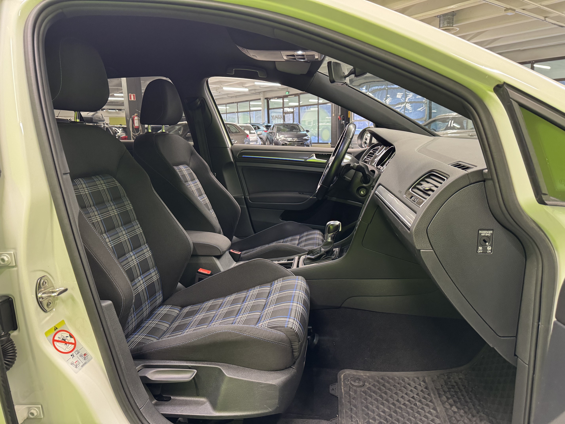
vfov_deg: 56.8
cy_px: 212
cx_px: 282
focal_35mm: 24
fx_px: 392
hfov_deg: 71.6
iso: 500
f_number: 1.78
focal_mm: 6.76
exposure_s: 1/50
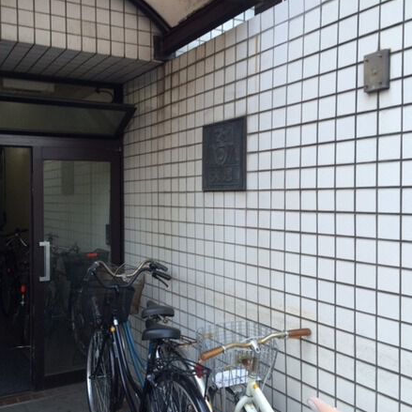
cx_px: 145
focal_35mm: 35
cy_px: 209
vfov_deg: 47.2
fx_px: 471
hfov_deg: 46.6
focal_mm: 4.15
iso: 50
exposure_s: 1/60
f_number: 2.2
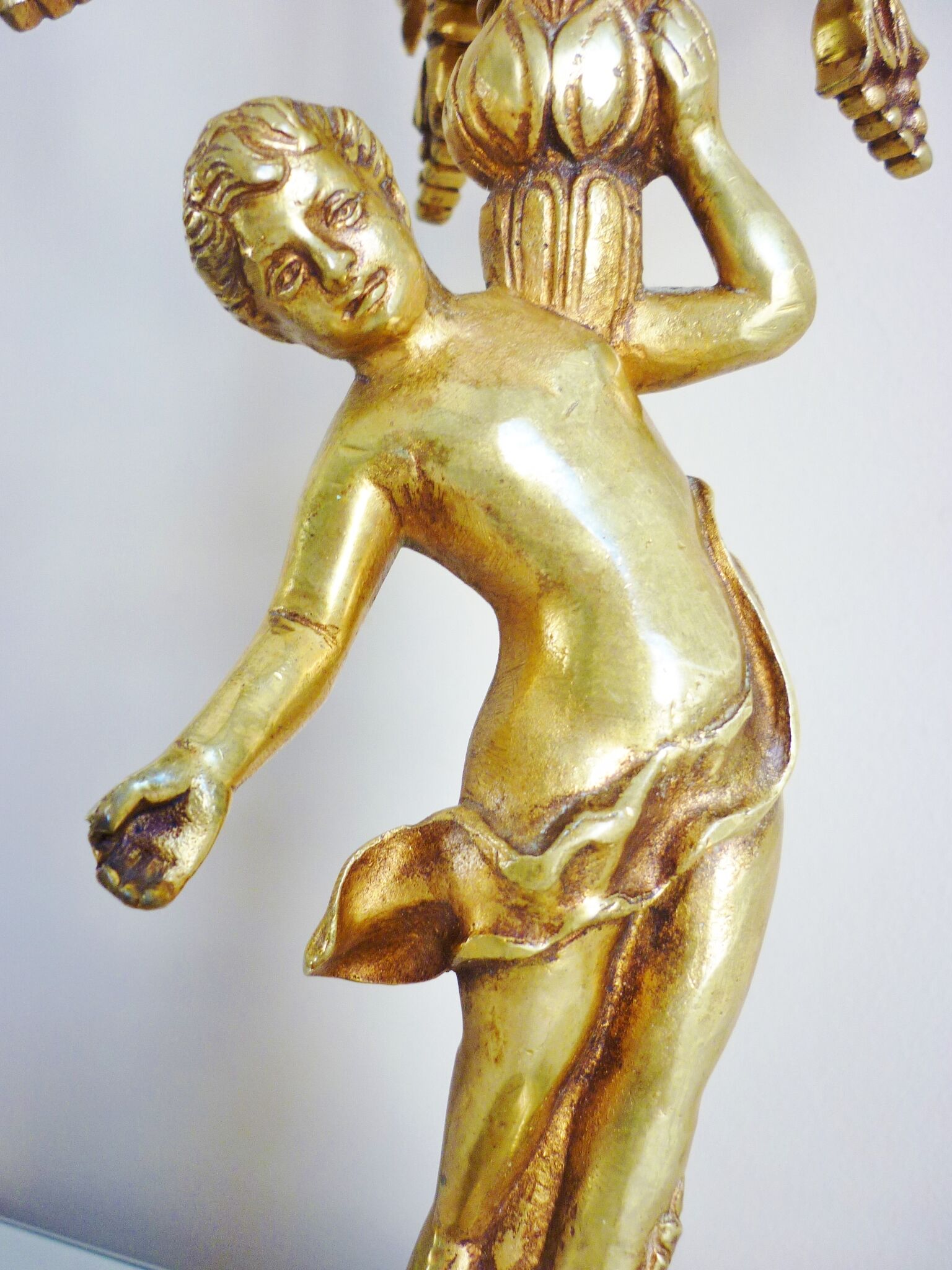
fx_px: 1210
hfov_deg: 42.9
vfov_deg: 55.4
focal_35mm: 33
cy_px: 635
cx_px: 476
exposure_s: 1/30
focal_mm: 5.5
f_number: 2.8
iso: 100
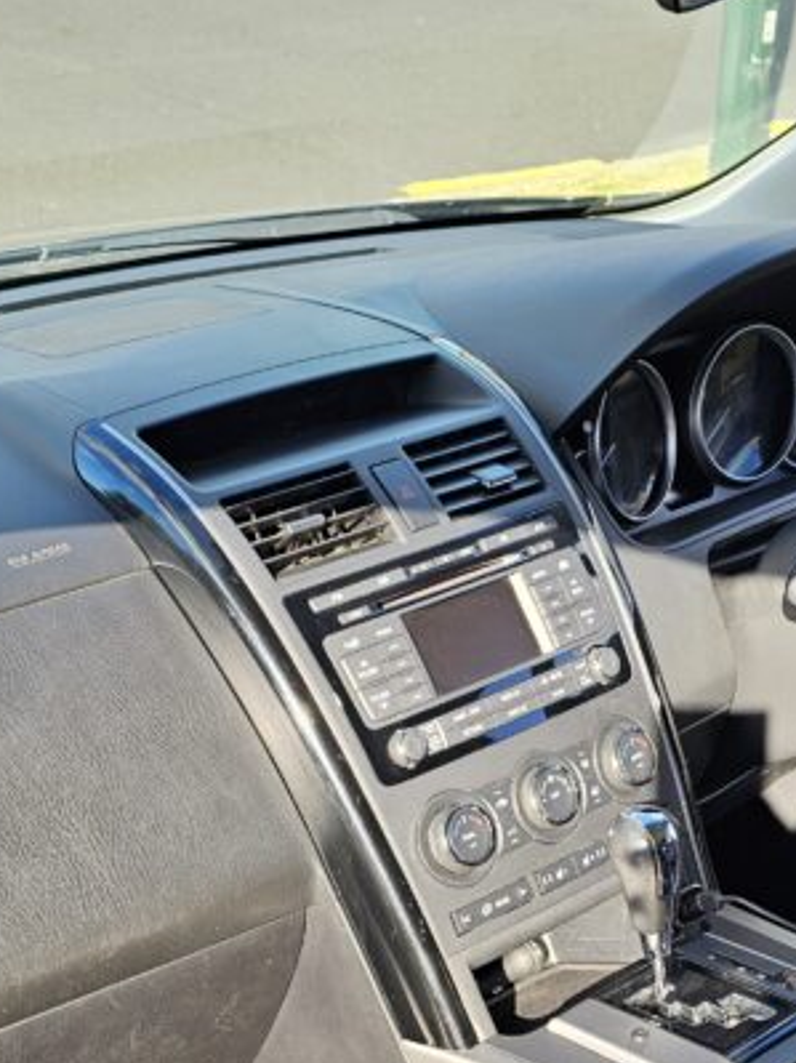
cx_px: 471
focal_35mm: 59
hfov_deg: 24.8
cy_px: 1076
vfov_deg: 30.3
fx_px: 1810
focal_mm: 6.3
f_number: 1.7
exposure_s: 1/100
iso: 12
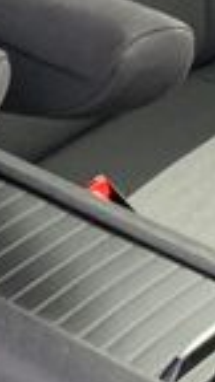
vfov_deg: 10.4
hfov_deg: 5.8
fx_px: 2037
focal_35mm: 201
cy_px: -149
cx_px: -292
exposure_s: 1/99
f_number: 1.8
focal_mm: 4.25
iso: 100
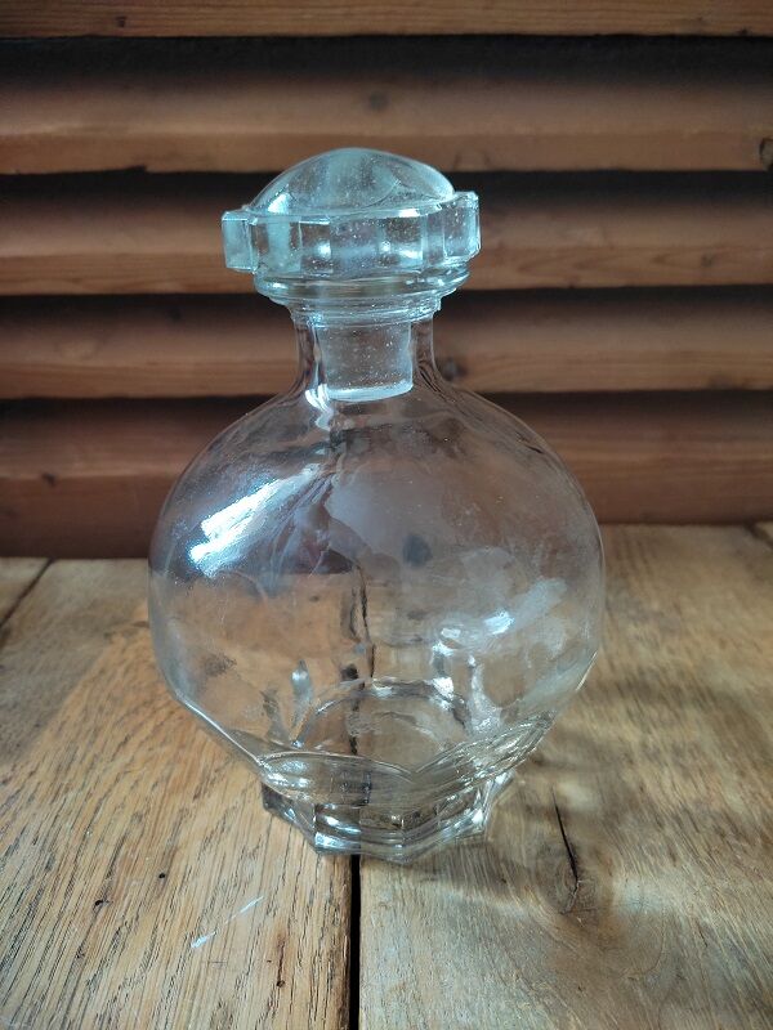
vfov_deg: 67.3
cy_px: 515
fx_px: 774
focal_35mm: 26
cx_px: 386
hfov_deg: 53.1
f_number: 1.79
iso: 974
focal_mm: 4.74
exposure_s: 1/25
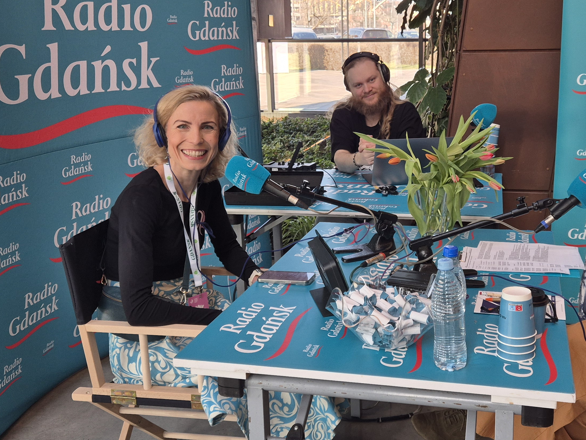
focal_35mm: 42
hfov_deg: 44.3
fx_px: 711
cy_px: 208
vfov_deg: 34.3
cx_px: 379
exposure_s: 1/180
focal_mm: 5.4
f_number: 1.8
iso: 64
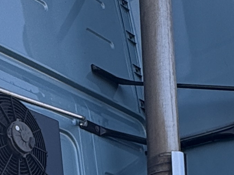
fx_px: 568
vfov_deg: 15.0
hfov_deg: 21.4
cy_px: 324
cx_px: -57
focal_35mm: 84
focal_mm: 2.22
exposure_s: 1/605
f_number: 2.2
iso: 40
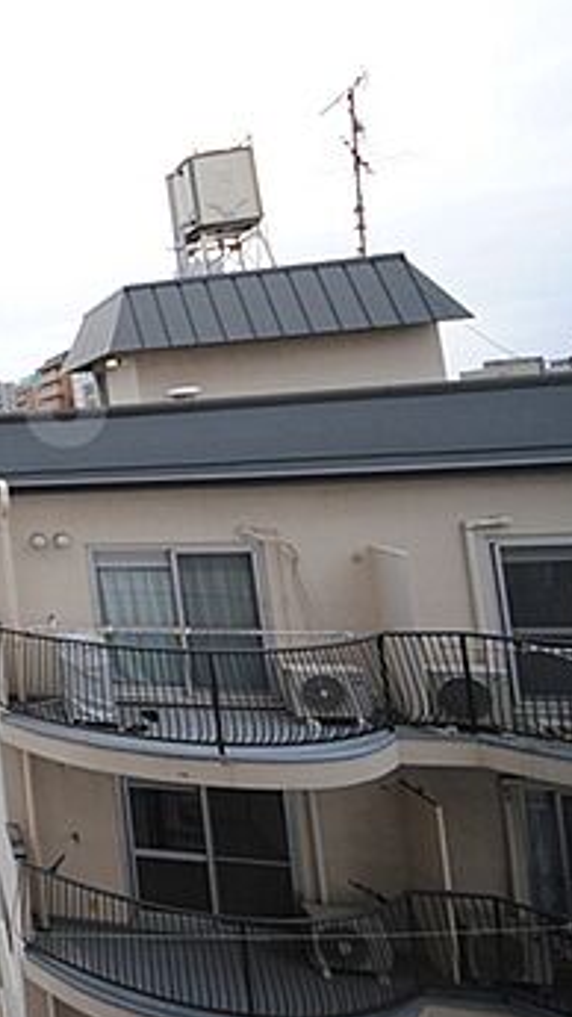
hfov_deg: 23.4
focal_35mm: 38
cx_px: -336
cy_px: 413
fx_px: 1024
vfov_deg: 52.5
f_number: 5.3
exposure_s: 1/125
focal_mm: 13
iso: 100
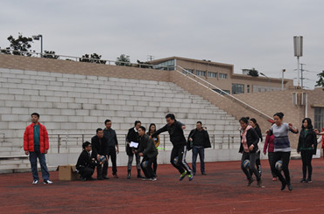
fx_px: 527
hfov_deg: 33.9
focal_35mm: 59
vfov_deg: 22.9
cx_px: 218
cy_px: 141
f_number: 5.6
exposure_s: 1/125
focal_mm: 29
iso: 220
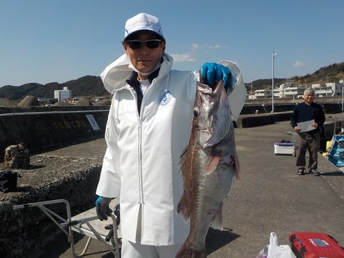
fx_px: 298
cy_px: 129
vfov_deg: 46.8
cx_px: 172
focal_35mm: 30
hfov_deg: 60.0
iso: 125
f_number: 6.6
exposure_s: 1/640
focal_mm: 4.1
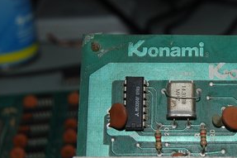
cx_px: 214
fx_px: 618
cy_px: 96
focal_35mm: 94
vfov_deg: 14.5
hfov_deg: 21.2
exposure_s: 1/125
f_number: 5.6
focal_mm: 30
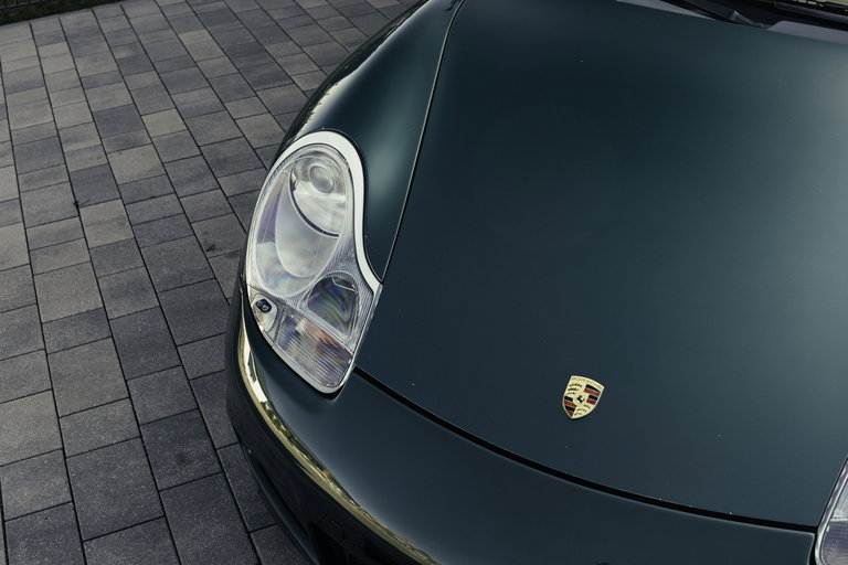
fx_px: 848
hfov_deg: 53.1
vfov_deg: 36.9
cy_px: 282
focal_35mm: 36
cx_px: 424
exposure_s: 1/60
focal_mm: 24
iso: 100
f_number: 4
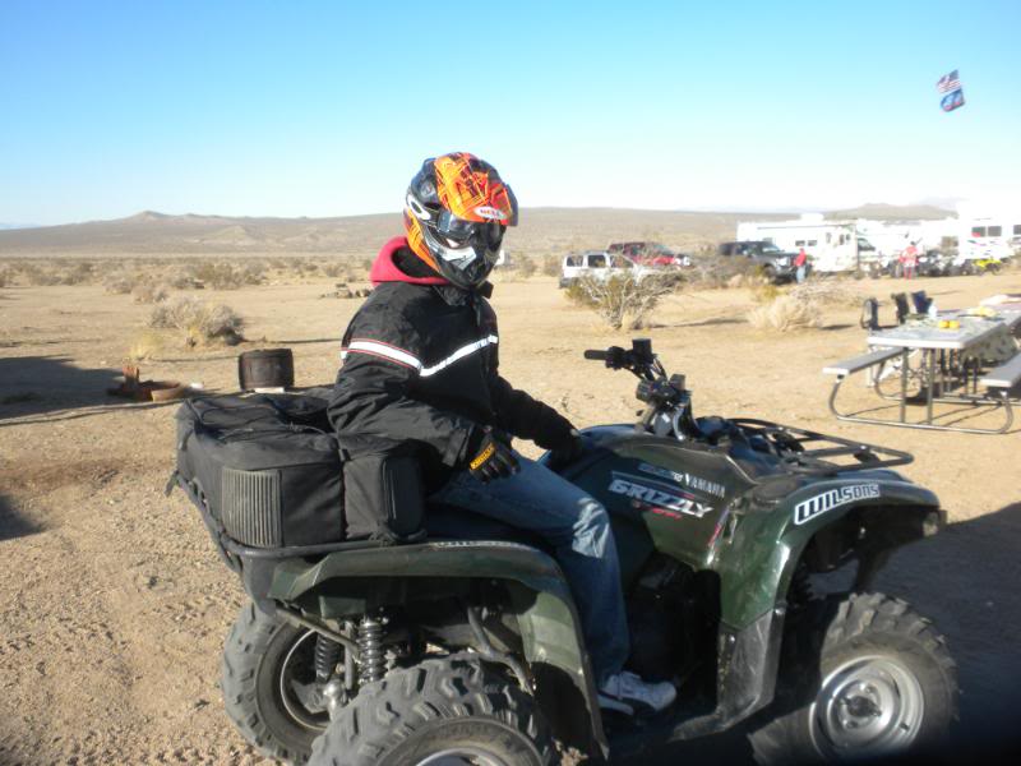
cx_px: 510
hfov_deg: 50.1
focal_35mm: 37
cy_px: 383
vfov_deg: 38.7
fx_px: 1091
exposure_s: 1/98
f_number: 10
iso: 90
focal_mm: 6.6
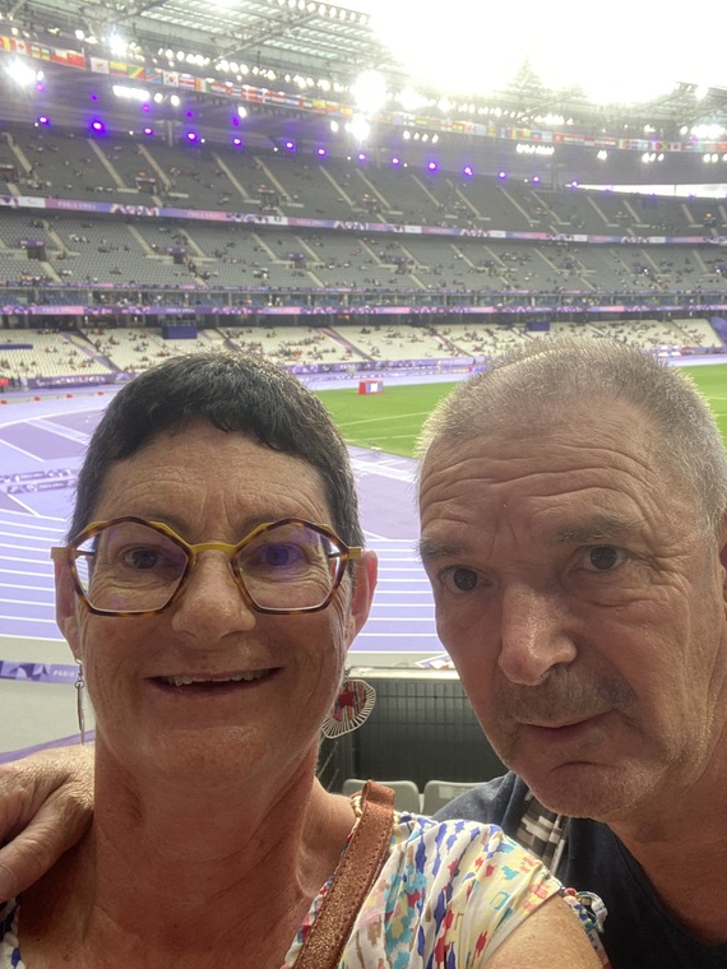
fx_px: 868
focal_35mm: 31
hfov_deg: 44.8
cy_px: 488
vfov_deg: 58.4
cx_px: 485
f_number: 2.2
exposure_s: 1/60
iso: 100
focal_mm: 2.71
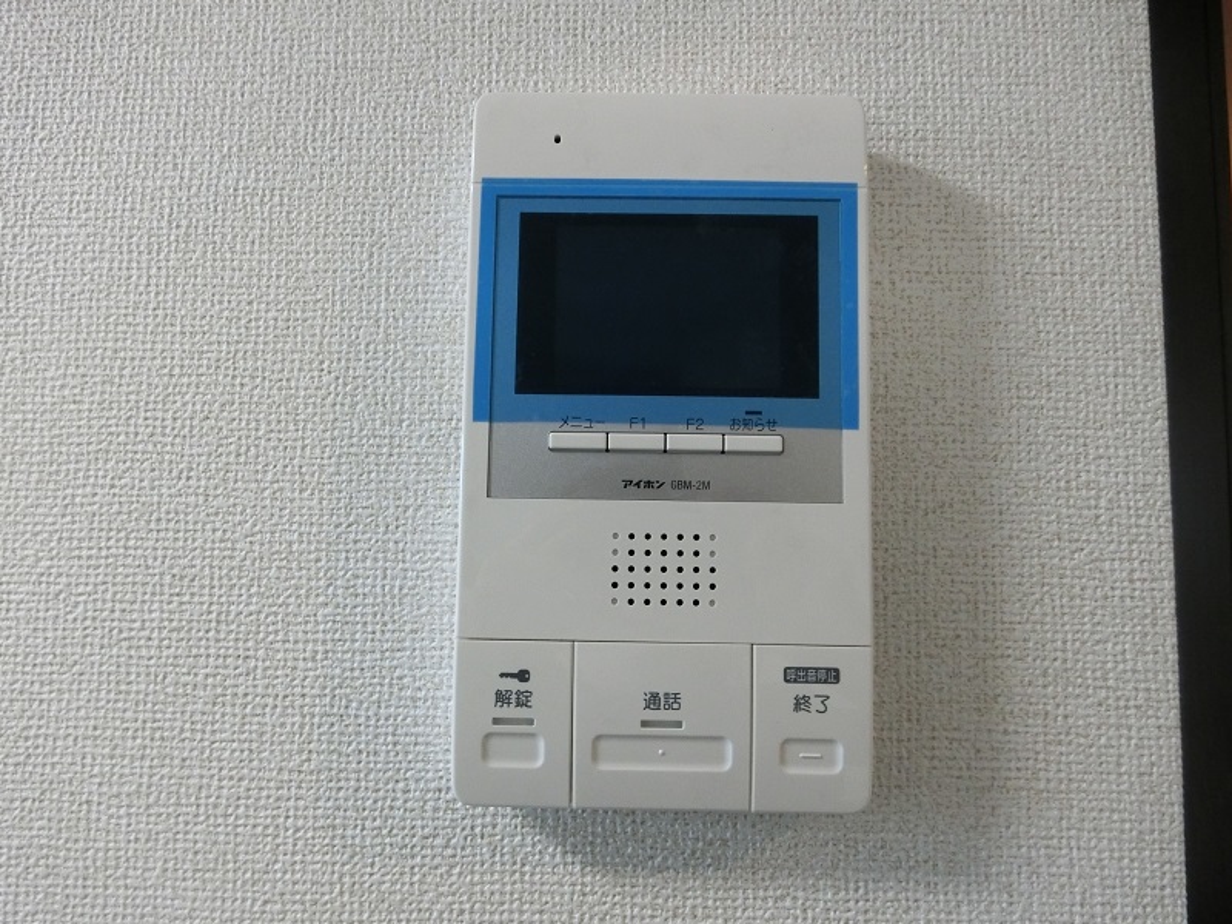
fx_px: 890
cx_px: 616
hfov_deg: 69.4
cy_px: 462
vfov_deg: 54.9
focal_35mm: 25
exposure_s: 1/40
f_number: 3.5
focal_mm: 4.5
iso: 400
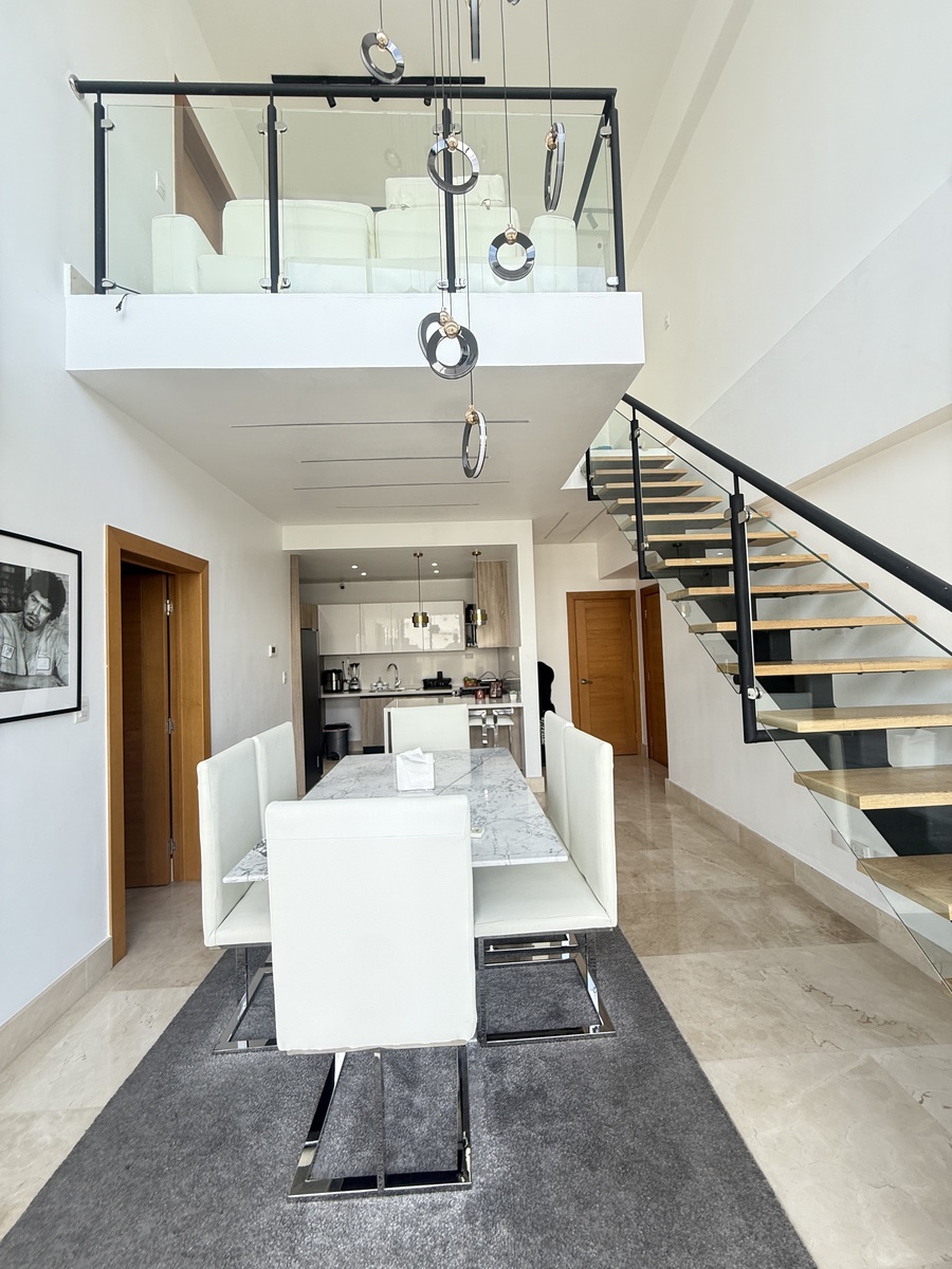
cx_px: 476
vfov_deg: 102.1
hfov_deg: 85.7
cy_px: 634
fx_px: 513
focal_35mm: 14
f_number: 2.2
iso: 80
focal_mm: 2.22
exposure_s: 1/99
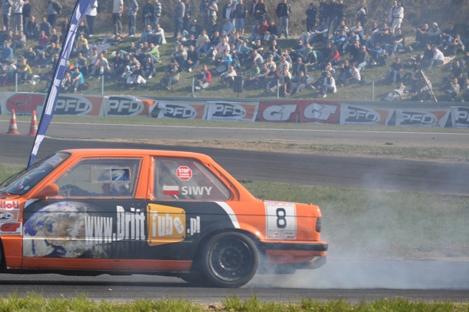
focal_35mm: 266
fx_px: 3461
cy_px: 206
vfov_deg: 5.2
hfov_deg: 7.7
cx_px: 129
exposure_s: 1/1250
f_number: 5.6
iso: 250
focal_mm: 120
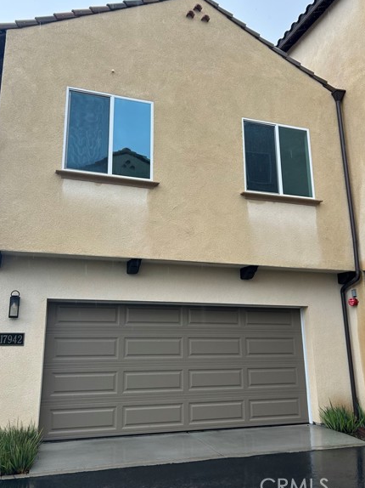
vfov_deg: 61.6
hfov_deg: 48.1
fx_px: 408
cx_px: 163
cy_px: 226
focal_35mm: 29
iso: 50
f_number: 1.5
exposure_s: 1/227
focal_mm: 5.7
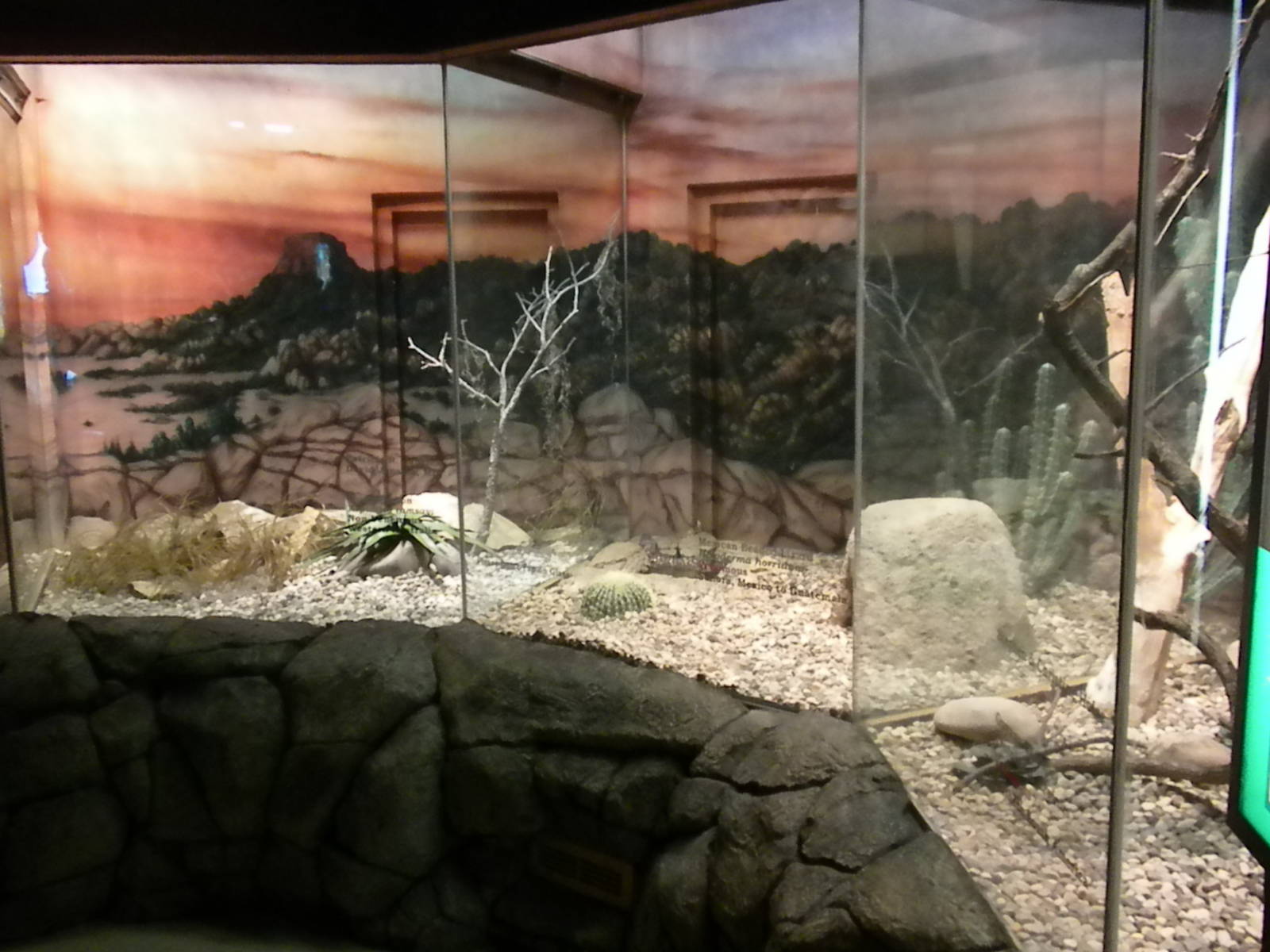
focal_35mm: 37
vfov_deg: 38.7
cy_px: 476
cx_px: 635
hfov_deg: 50.1
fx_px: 1357
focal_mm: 6.6
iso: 968
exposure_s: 1/58.5
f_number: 3.5
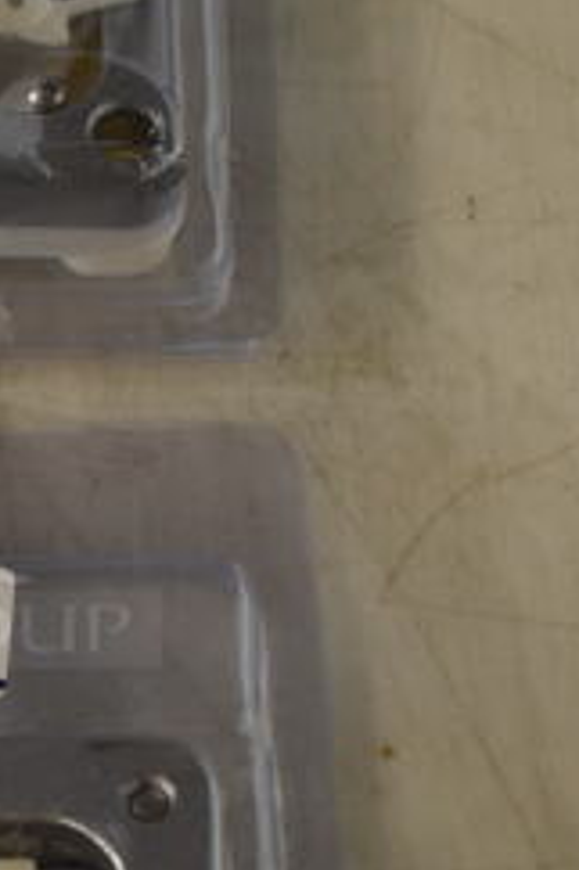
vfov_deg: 20.0
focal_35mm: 102
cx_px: -237
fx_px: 2464
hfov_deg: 12.8
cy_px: 480
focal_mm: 18
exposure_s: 1/30
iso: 250
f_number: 3.5
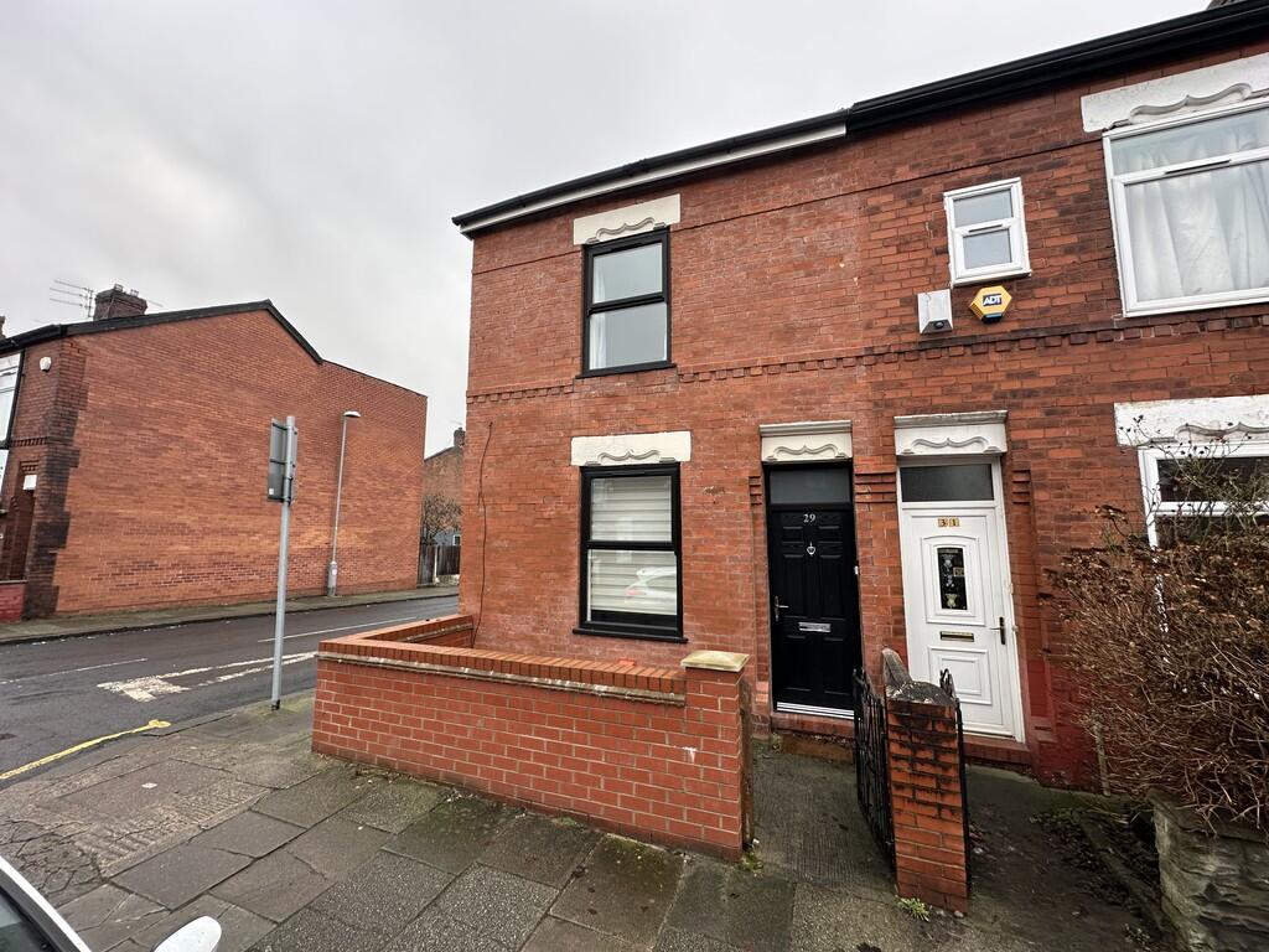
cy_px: 476
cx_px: 634
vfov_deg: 85.7
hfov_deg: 102.1
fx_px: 513
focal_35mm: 14
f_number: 2.2
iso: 80
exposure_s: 1/99
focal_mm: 2.22
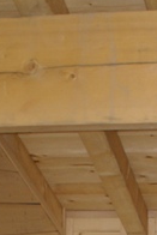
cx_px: 158
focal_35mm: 120
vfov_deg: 15.6
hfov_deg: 11.3
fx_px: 784
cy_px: 361
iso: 400
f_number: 5.6
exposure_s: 1/60
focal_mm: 18
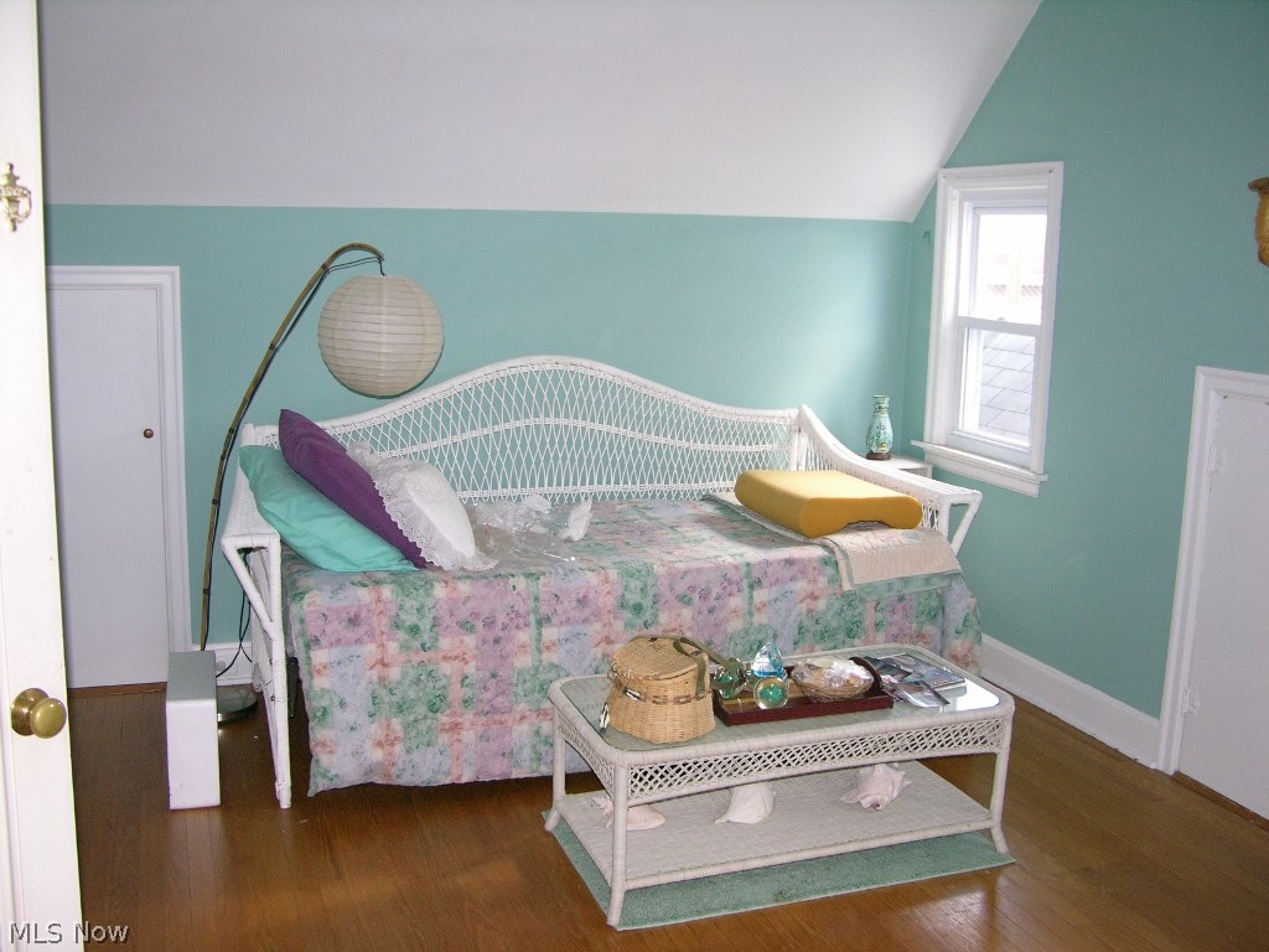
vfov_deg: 40.7
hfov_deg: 52.6
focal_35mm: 35
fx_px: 1283
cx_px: 634
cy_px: 476
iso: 200
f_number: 2.8
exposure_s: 1/60.1
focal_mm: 8.9
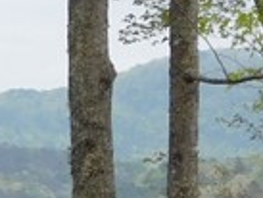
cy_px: 333
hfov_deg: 3.3
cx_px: -359
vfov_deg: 2.5
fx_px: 4540
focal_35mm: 597
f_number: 4.4
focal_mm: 14.2
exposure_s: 1/500
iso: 125
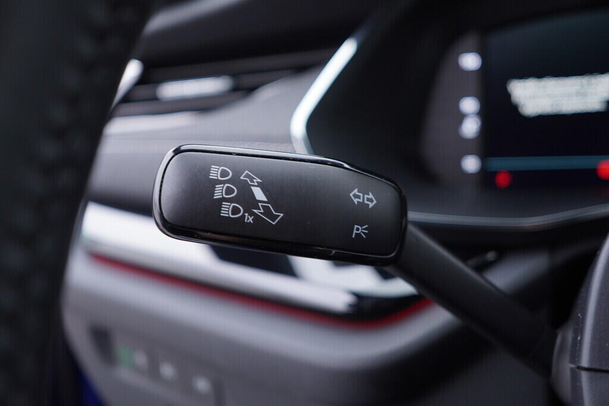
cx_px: 304
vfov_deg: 36.9
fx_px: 609
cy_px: 203
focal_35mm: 36
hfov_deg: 53.1
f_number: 2.8
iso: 200
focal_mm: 24
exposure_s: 1/40
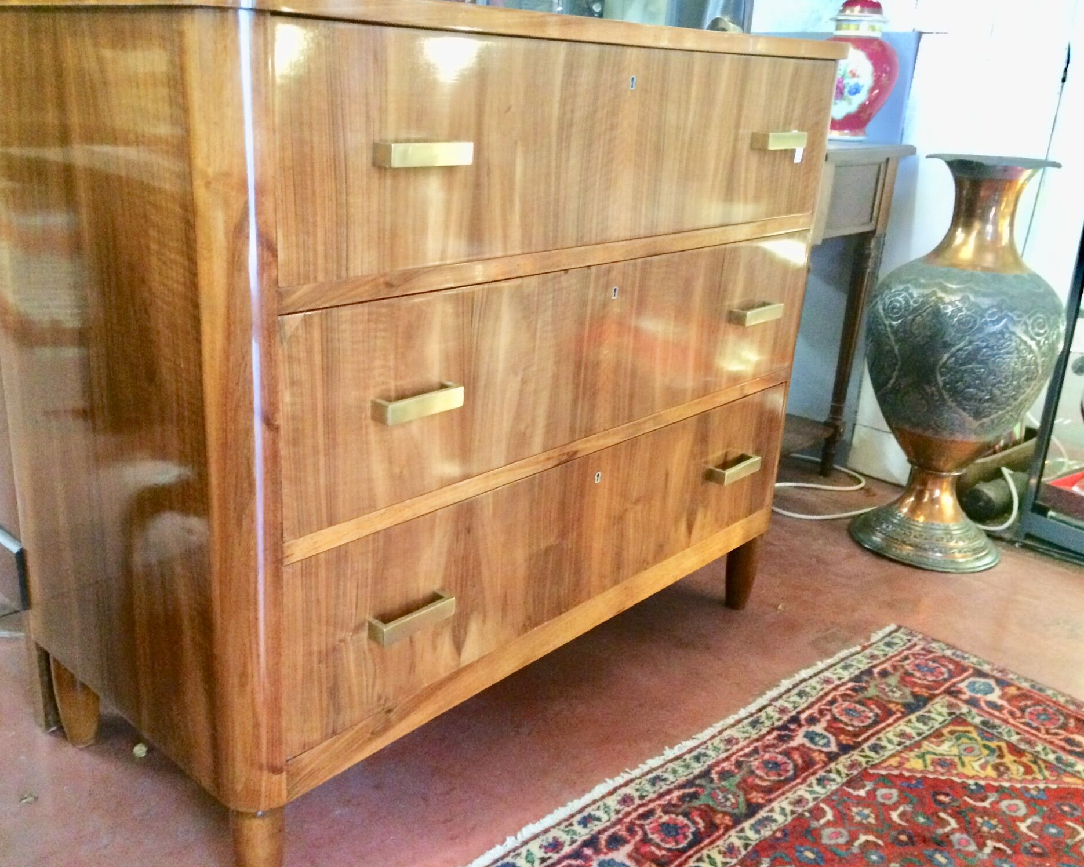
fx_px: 995
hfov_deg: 57.1
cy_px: 424
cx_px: 496
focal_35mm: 31
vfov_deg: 47.1
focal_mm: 4.15
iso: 400
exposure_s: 1/17
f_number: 2.2
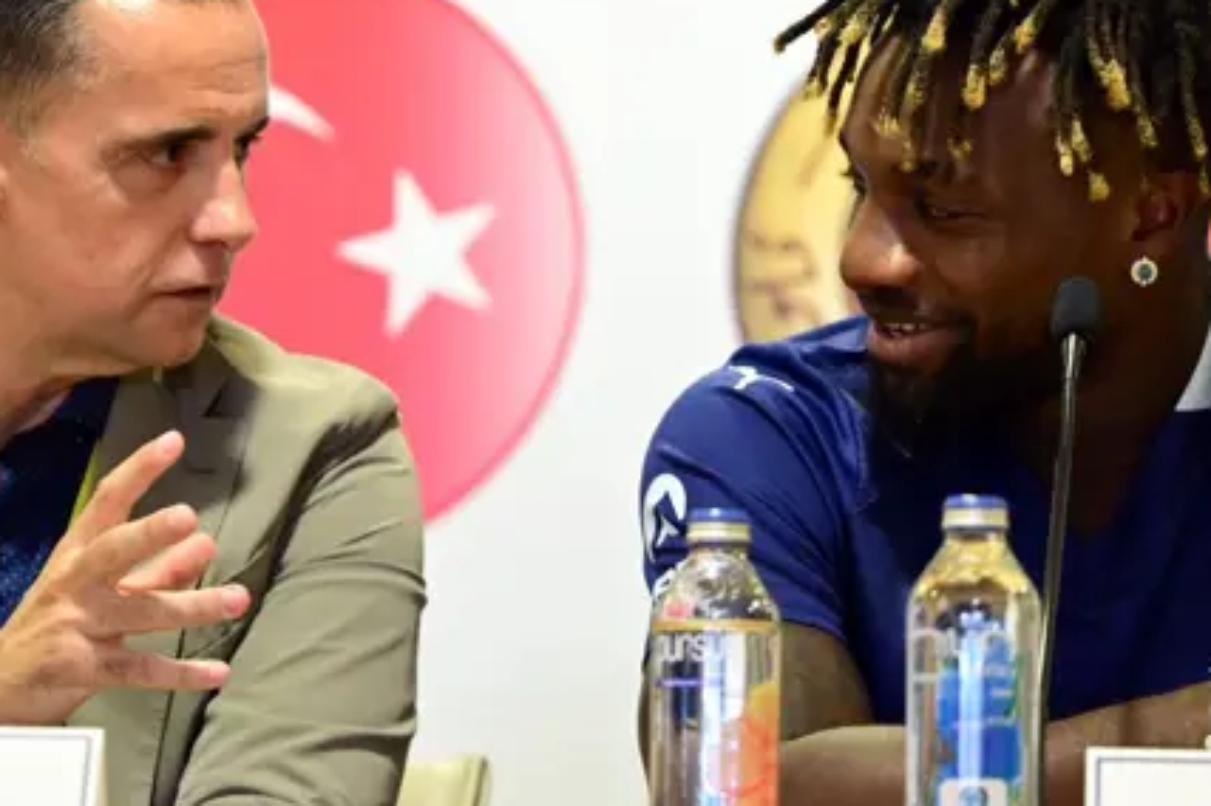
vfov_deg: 5.0
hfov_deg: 7.5
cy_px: 108
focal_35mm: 274
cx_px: 493
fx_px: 9210
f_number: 2.8
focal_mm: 89
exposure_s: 1/100
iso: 2000
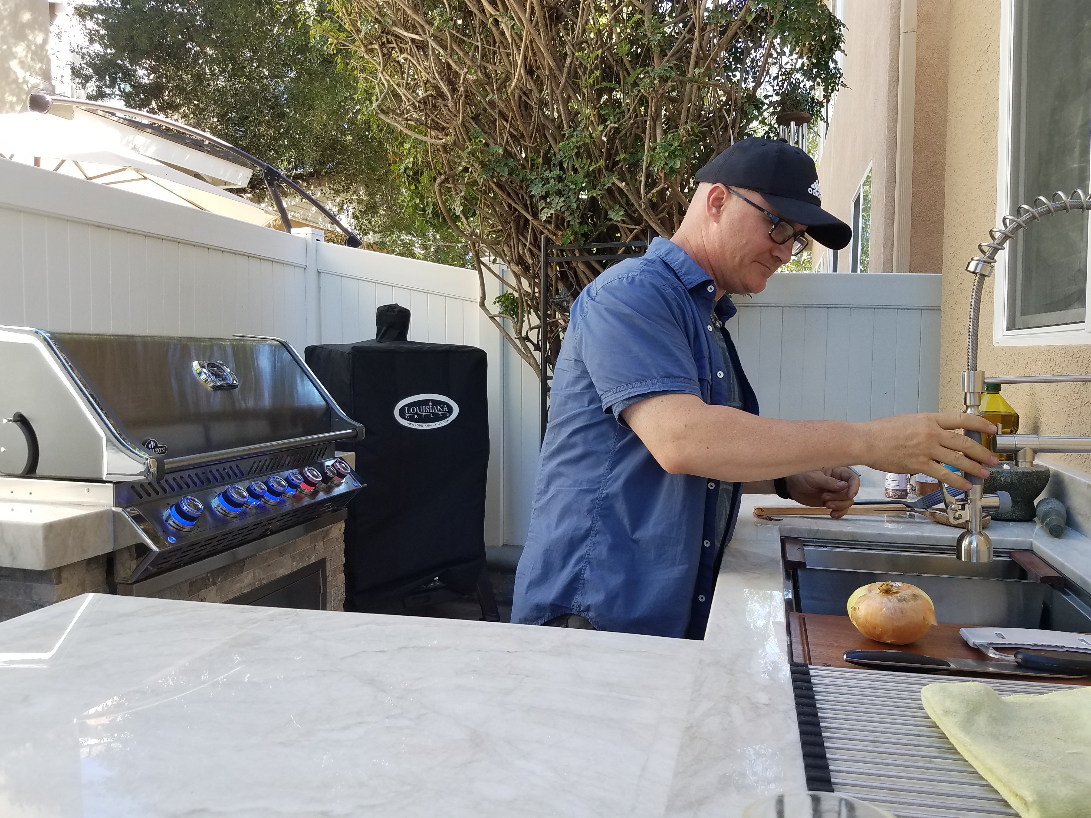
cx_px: 546
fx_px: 819
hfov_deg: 67.3
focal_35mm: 26
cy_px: 409
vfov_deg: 53.1
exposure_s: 1/162
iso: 40
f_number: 1.7
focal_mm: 4.2
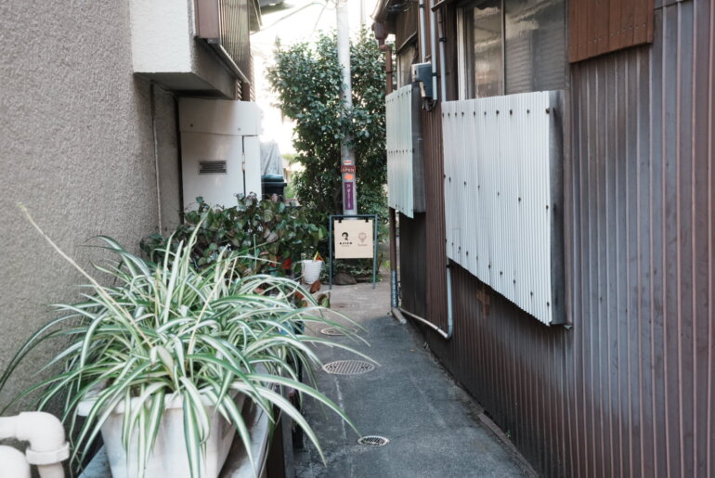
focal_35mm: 42
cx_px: 358
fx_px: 835
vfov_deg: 32.0
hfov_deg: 46.4
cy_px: 239
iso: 2500
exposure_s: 1/50
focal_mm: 42
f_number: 13
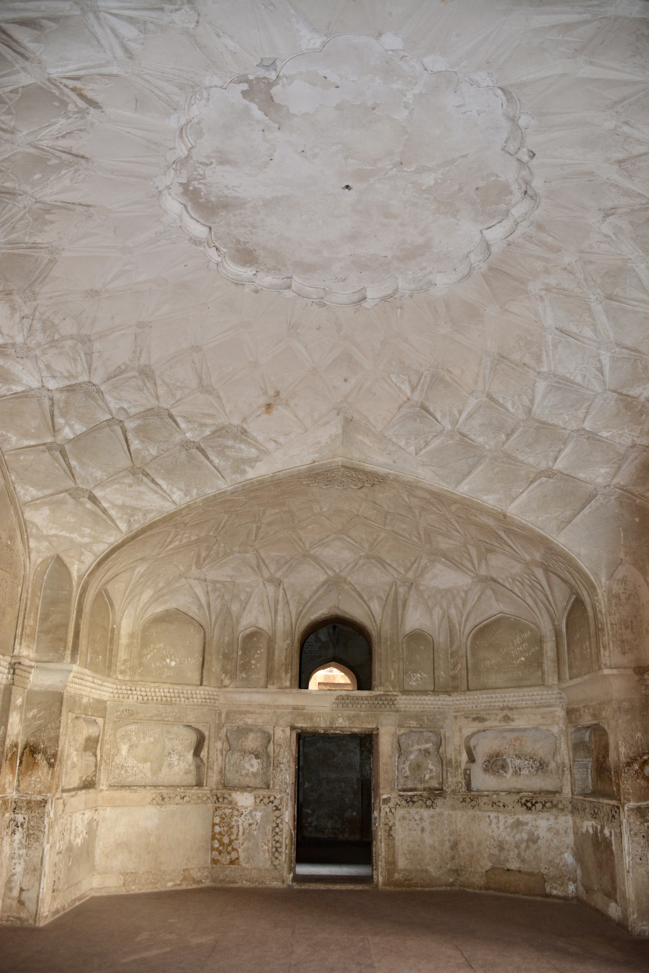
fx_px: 730
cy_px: 486
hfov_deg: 47.9
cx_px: 324
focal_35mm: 27
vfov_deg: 67.4
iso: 900
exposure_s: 1/60
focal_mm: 18
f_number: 3.5
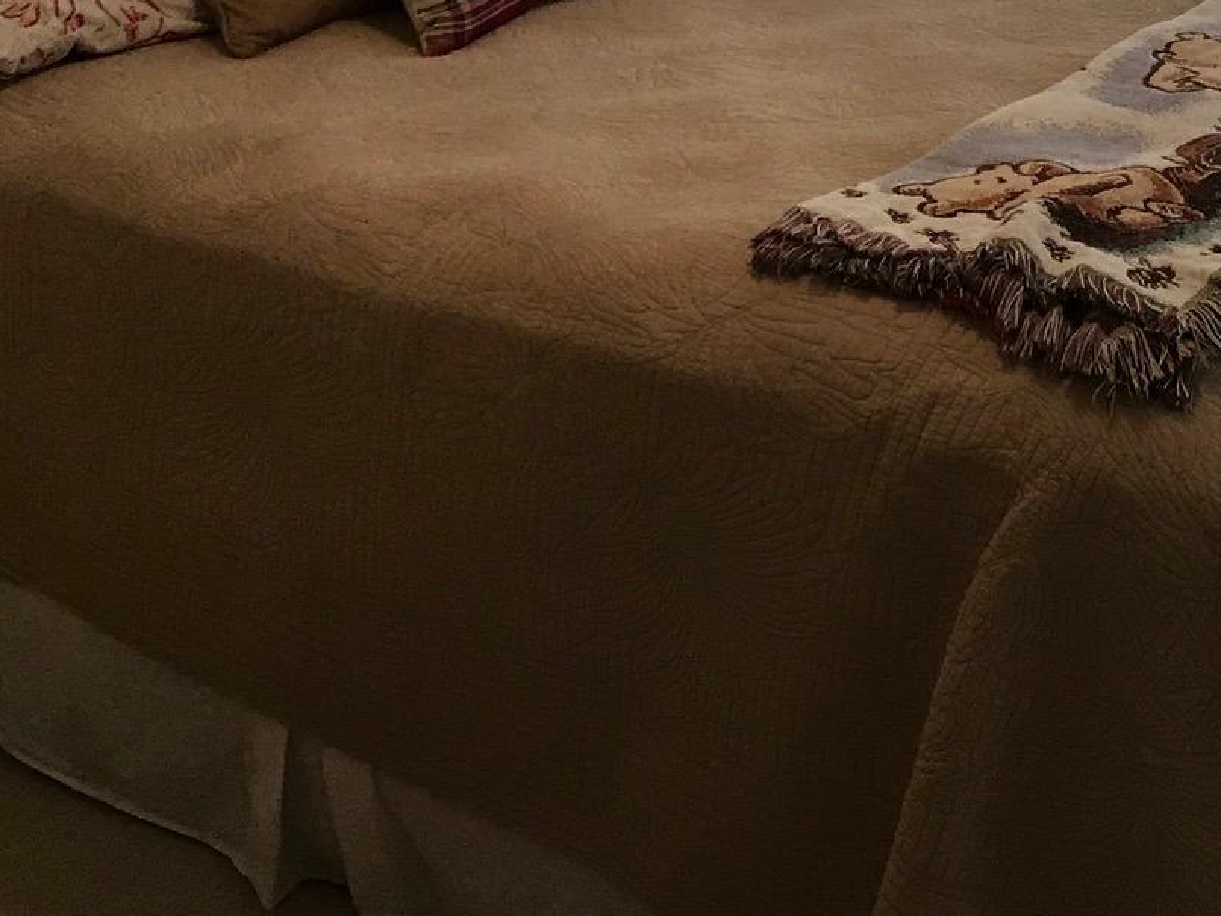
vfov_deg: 20.1
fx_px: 2470
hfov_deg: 27.4
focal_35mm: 70
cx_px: 915
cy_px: -95
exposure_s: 1/30
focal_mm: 3.99
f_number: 1.8
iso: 40
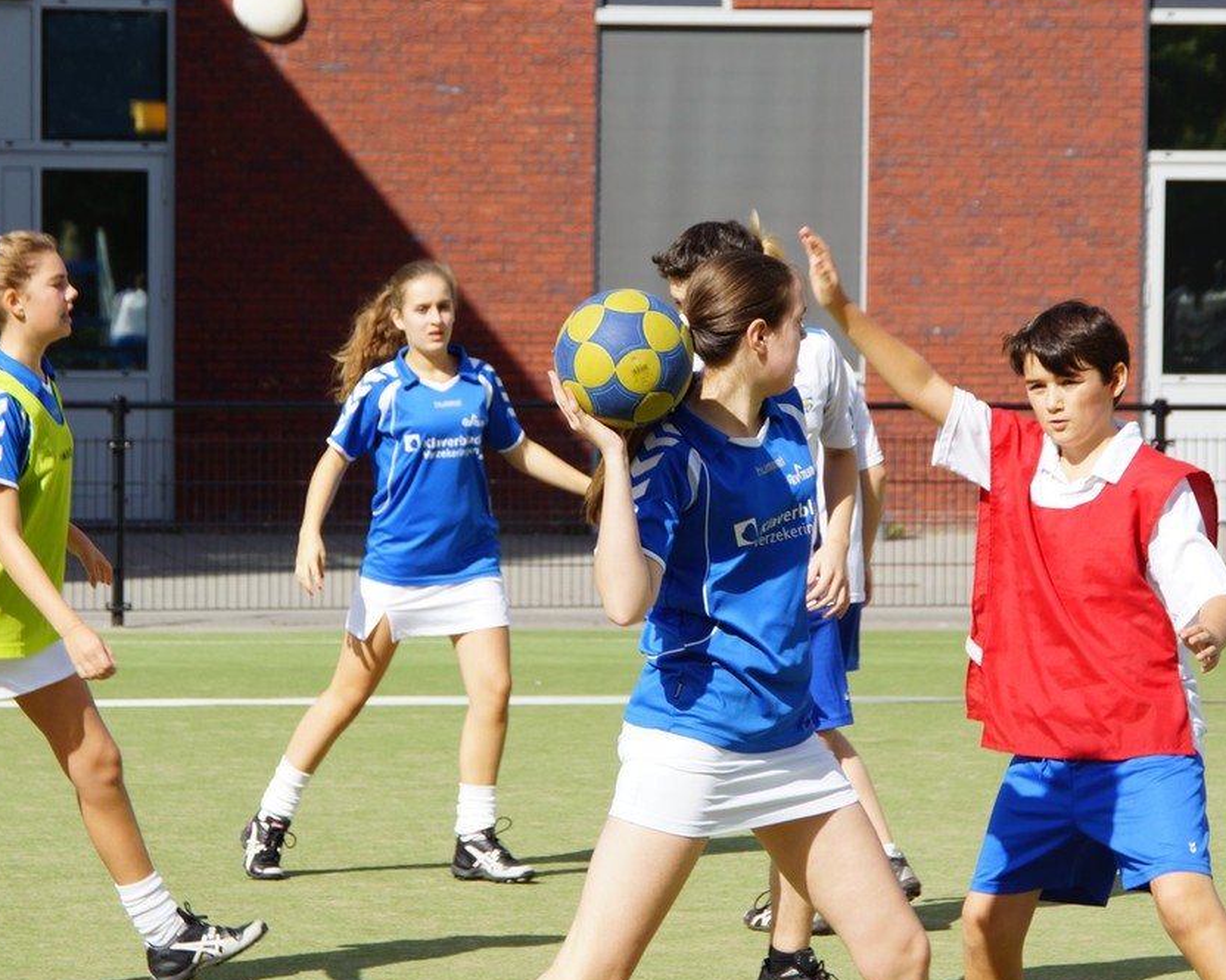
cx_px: 501
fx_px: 5658
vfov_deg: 9.9
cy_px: 490
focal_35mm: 156
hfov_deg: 12.4
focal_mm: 90
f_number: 8
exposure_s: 1/320
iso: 100
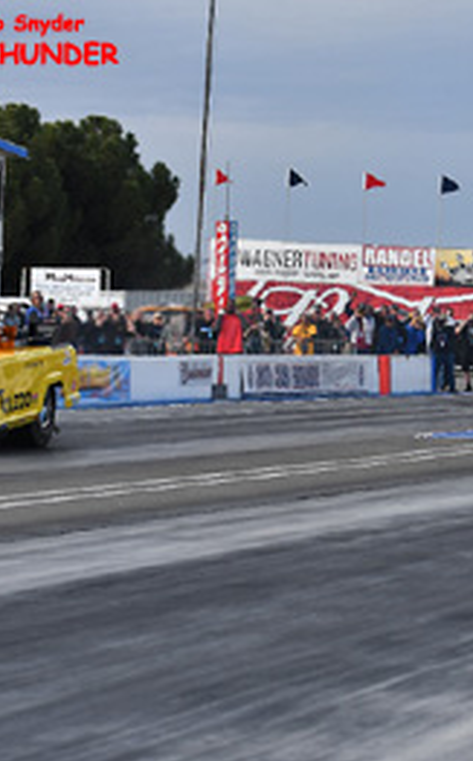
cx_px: 340
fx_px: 3766
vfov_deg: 11.5
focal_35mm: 182
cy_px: 379
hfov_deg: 7.2
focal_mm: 78
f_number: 5.6
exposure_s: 1/1250
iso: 160
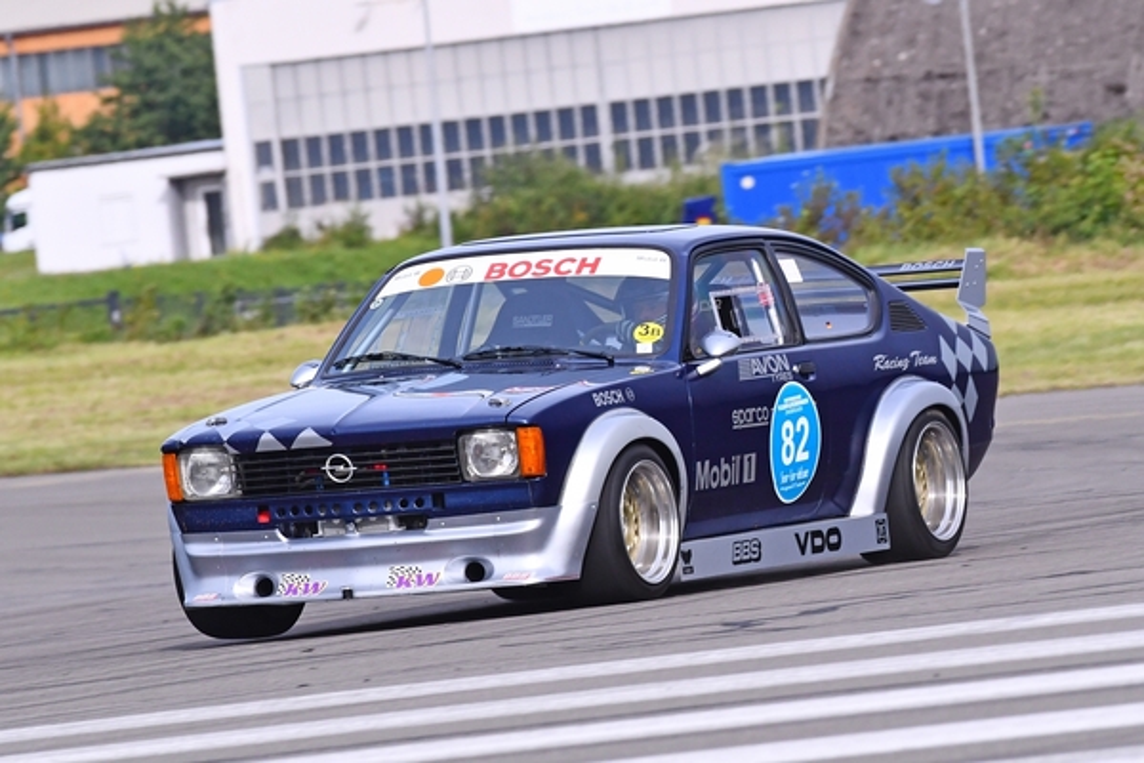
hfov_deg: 4.9
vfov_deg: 3.3
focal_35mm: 420
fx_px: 13346
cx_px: 572
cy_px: 382
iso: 1000
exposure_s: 1/640
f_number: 9
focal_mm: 280
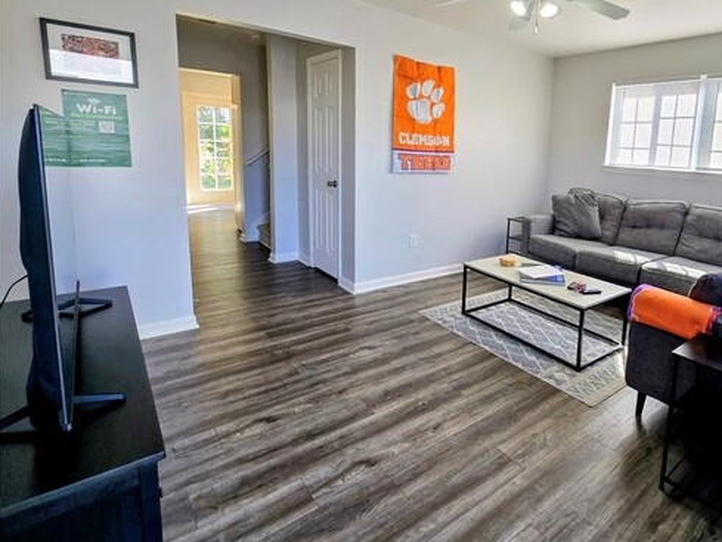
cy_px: 213
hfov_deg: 88.3
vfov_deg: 73.8
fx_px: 355
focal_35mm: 17
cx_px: 471
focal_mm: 2.2
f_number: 2.2
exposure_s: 1/120
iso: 64
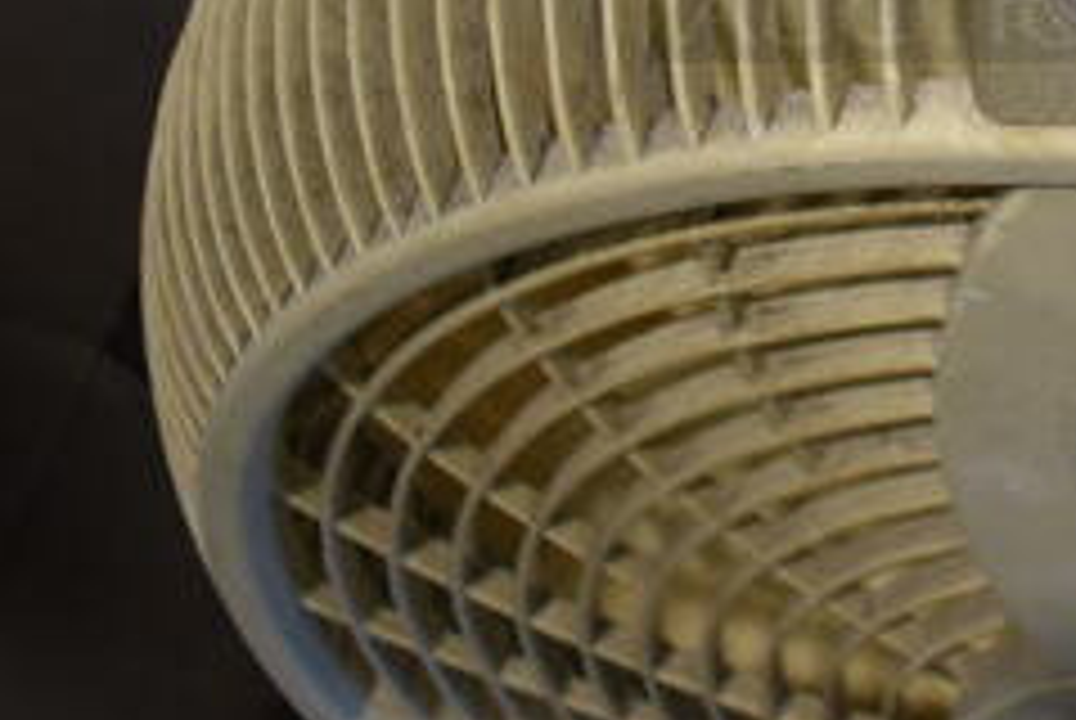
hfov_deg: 27.0
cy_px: -176
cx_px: 1153
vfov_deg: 18.6
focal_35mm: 69
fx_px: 2065
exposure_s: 1/30
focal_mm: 18
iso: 220
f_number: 3.5
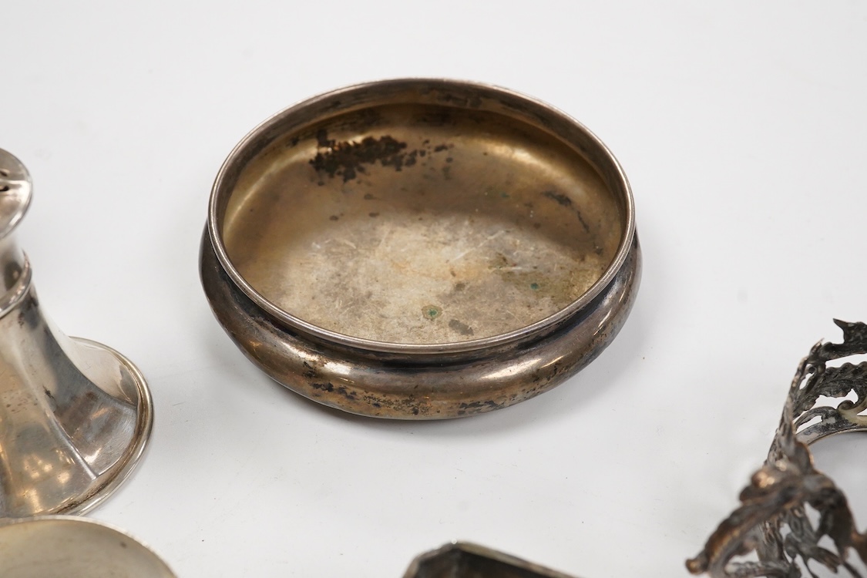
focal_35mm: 45
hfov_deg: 43.6
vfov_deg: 29.9
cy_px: 289
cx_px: 434
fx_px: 1084
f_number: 16
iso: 2500
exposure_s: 1/100
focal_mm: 30
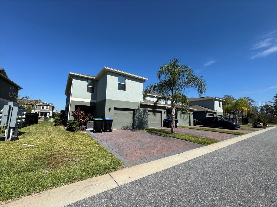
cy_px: 104
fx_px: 112
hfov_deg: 102.1
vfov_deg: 85.7
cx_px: 138
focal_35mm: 14
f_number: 2.2
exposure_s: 1/2028
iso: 40
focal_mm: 2.22
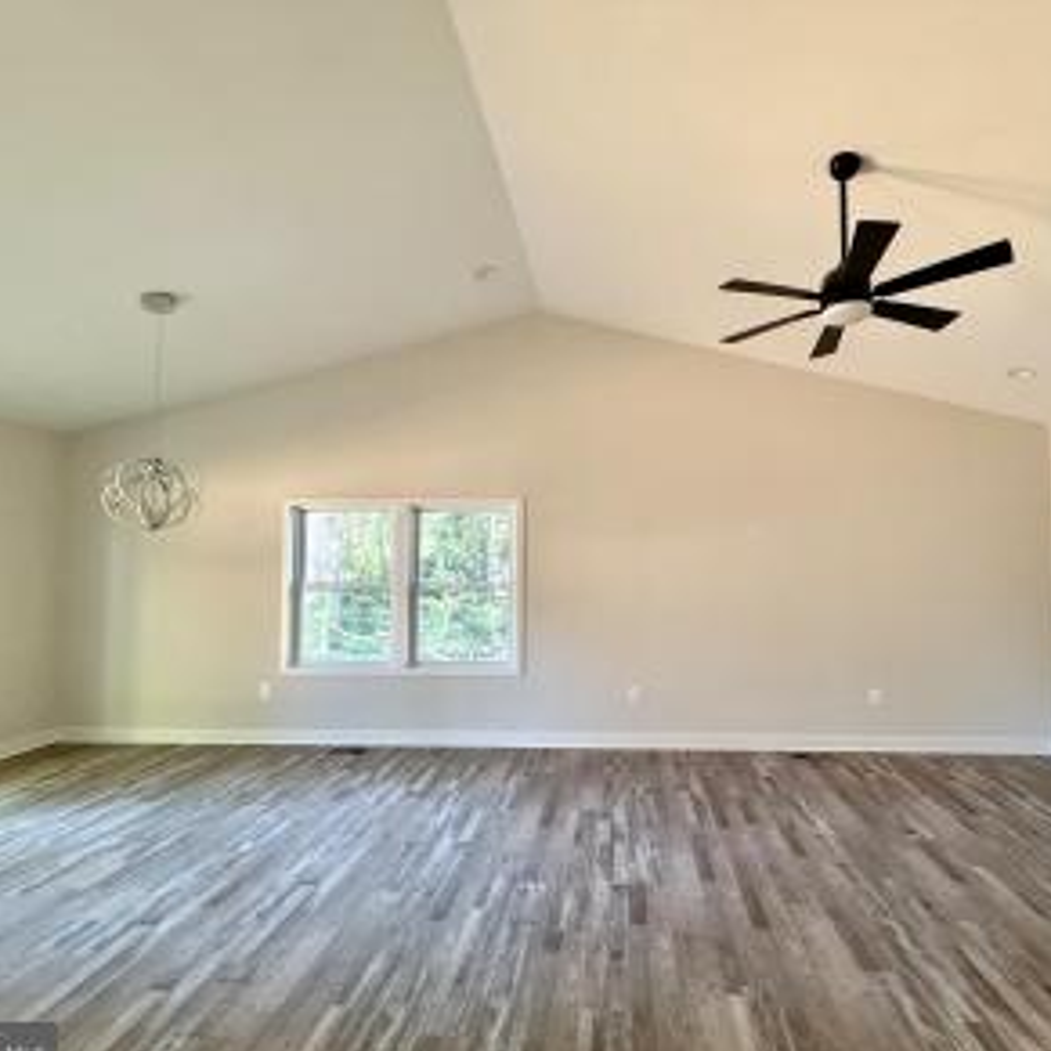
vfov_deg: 84.0
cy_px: 538
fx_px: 584
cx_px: 603
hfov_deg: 83.4
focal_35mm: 17
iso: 320
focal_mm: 2.22
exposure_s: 1/61
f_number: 2.2
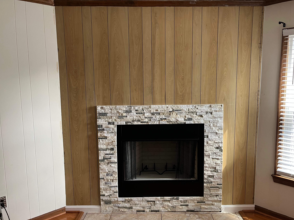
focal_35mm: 29
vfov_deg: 48.2
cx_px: 160
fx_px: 246
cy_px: 115
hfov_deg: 61.6
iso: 200
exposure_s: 1/60
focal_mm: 5.1
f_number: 1.6
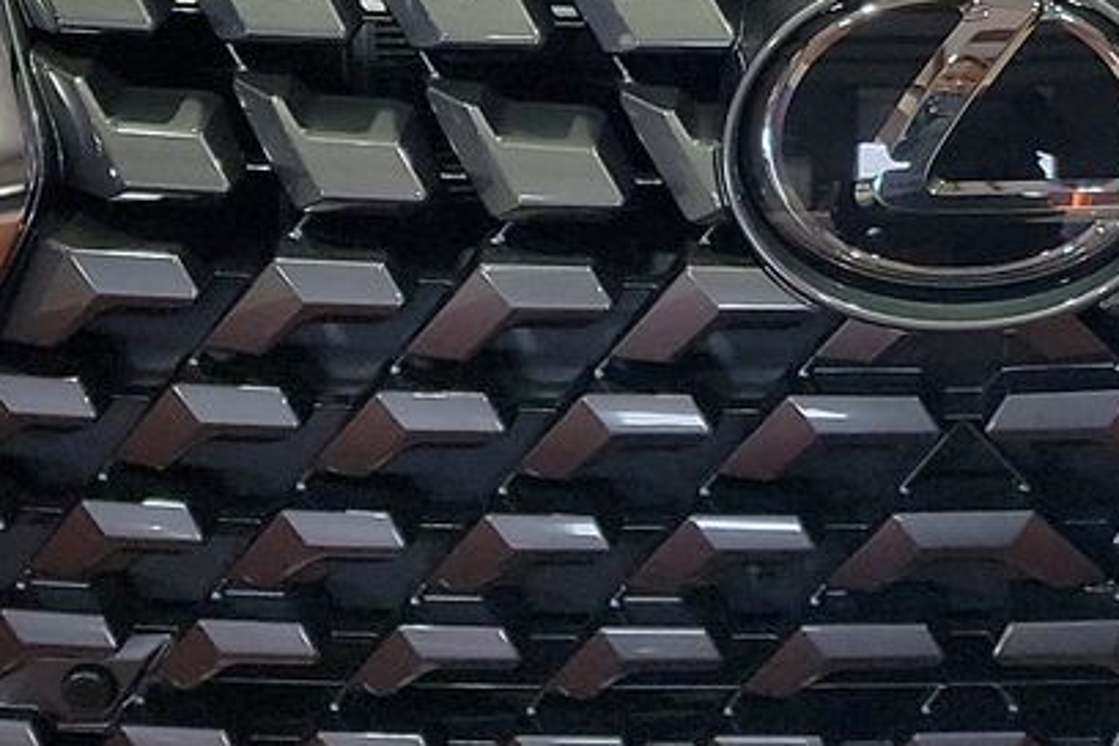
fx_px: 3046
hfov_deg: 20.3
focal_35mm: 98
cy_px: -521
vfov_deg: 12.9
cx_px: 1048
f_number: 1.8
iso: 190
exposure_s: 1/59
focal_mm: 6.7
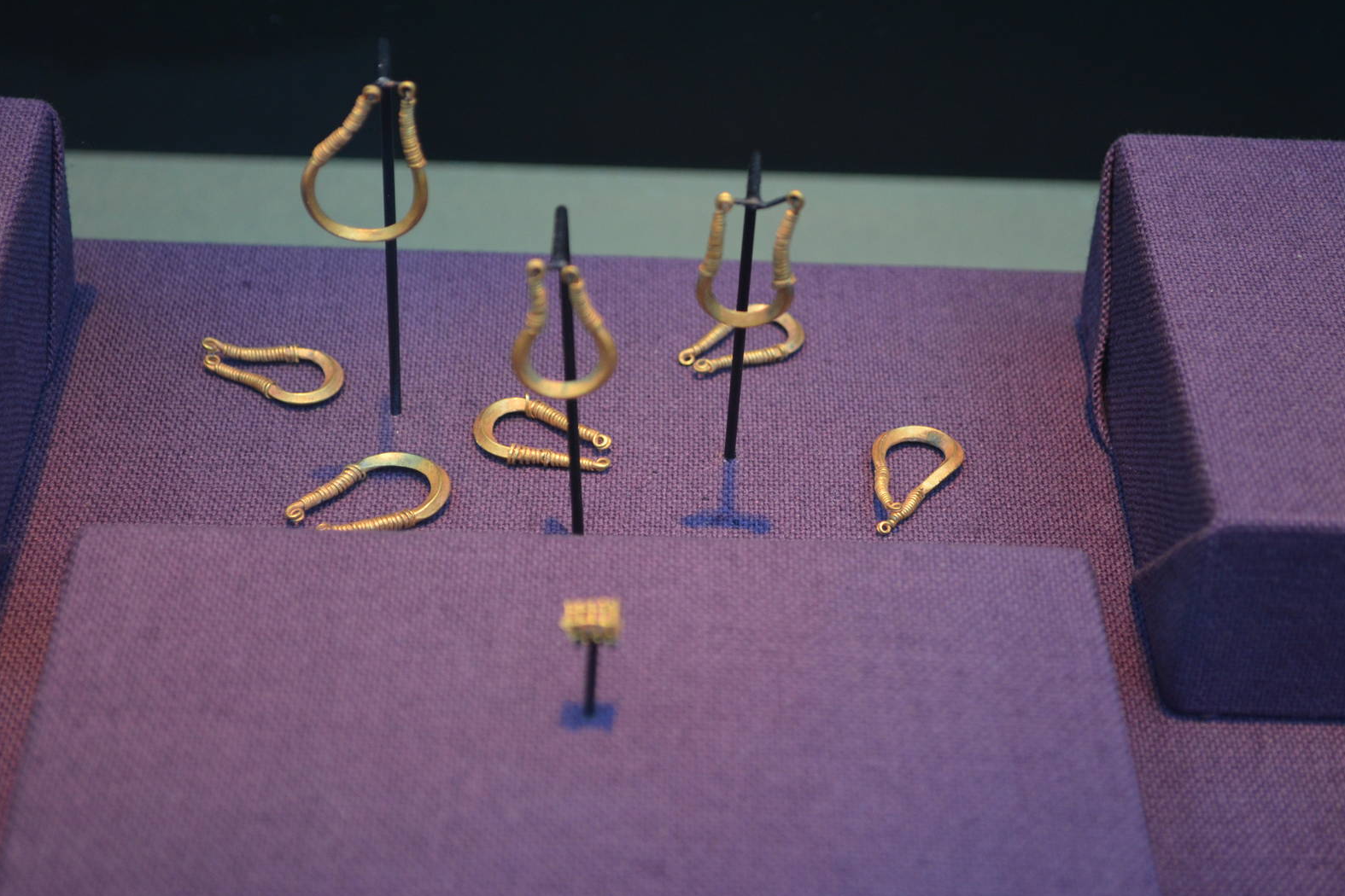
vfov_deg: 18.7
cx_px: 681
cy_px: 451
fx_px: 2727
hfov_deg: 27.7
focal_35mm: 73
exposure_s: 1/30
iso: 900
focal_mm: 48
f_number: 5.3
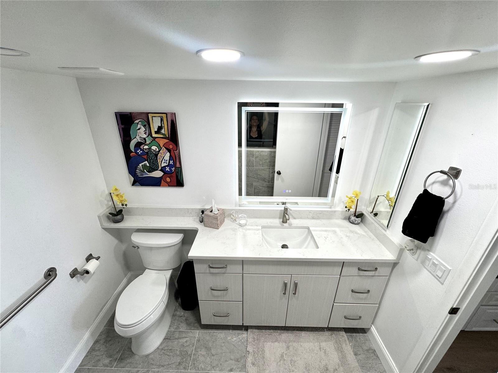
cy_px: 186
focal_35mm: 14
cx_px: 249
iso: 125
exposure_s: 1/120
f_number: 2.2
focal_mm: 2.22
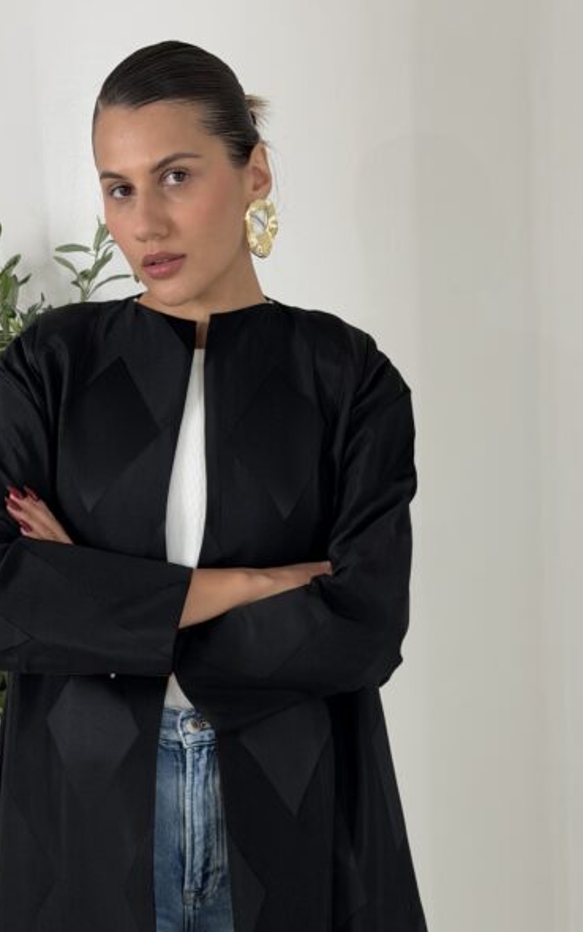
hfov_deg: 18.9
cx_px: 226
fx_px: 1753
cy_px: 607
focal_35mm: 69
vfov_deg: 29.6
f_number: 1.78
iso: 64
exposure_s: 1/557
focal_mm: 6.76
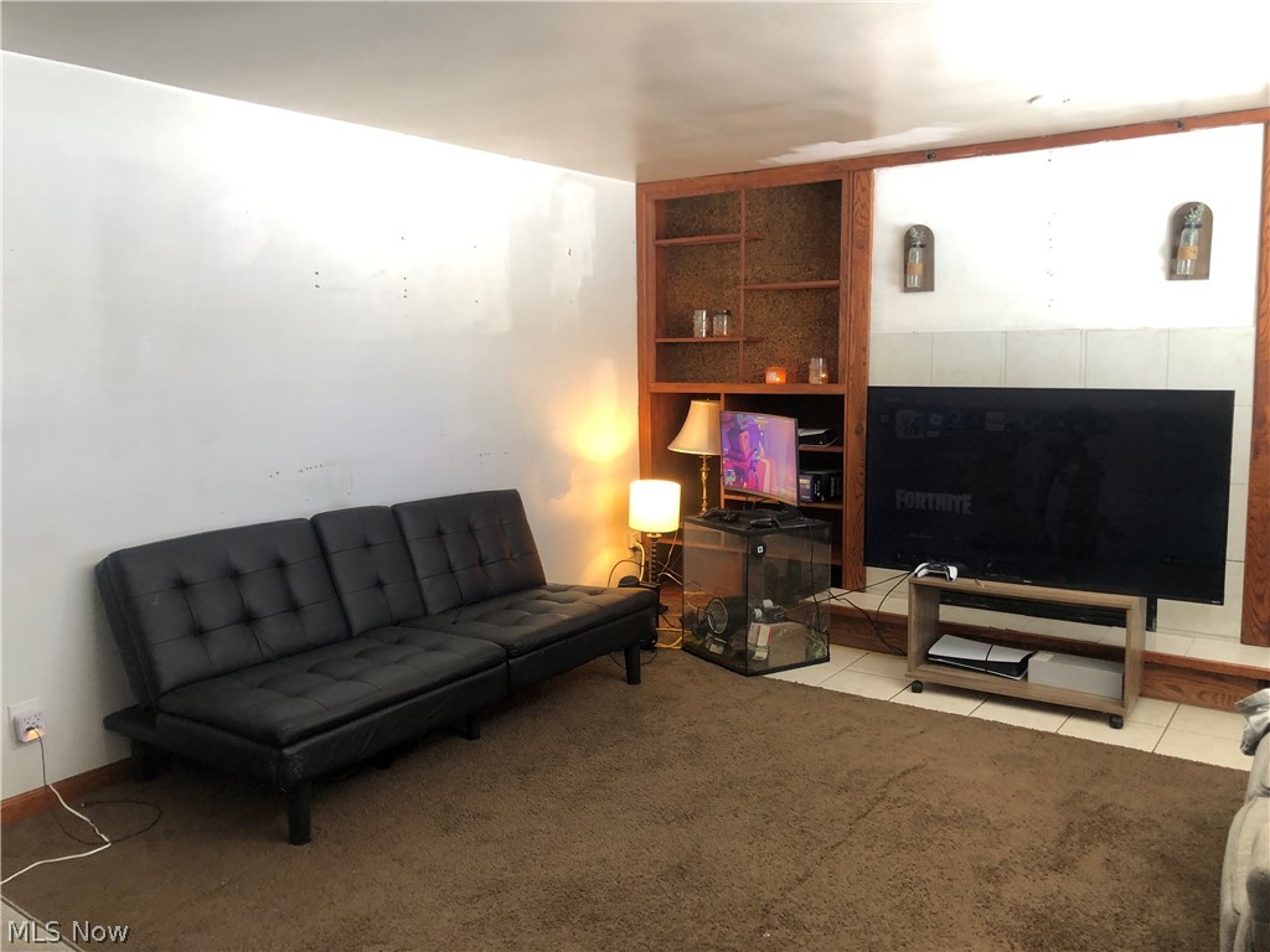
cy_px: 476
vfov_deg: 49.7
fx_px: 1027
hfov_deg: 63.4
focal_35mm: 28
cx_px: 635
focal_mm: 3.99
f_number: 1.8
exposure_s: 1/17
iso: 40
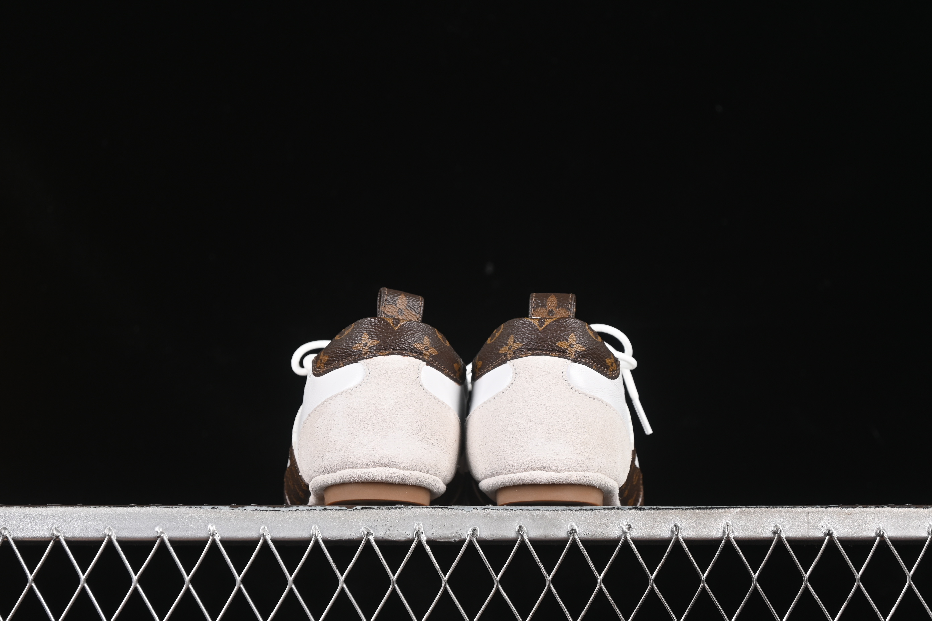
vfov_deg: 18.2
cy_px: 310
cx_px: 466
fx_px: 1942
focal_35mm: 75
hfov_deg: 27.0
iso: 160
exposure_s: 1/60
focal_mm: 50
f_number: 6.3
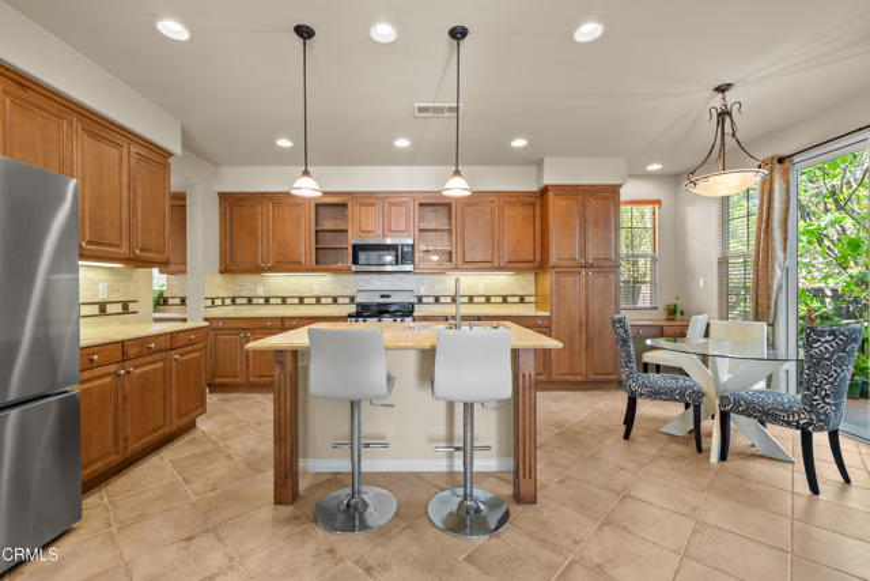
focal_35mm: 15
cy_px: 290
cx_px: 435
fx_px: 363
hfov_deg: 100.4
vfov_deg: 77.4
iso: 250
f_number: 9
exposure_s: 1
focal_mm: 15
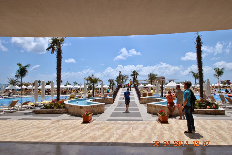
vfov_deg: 53.3
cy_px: 78
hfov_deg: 73.7
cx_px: 116
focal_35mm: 24
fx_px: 155
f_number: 10
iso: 100
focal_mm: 16
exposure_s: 1/400
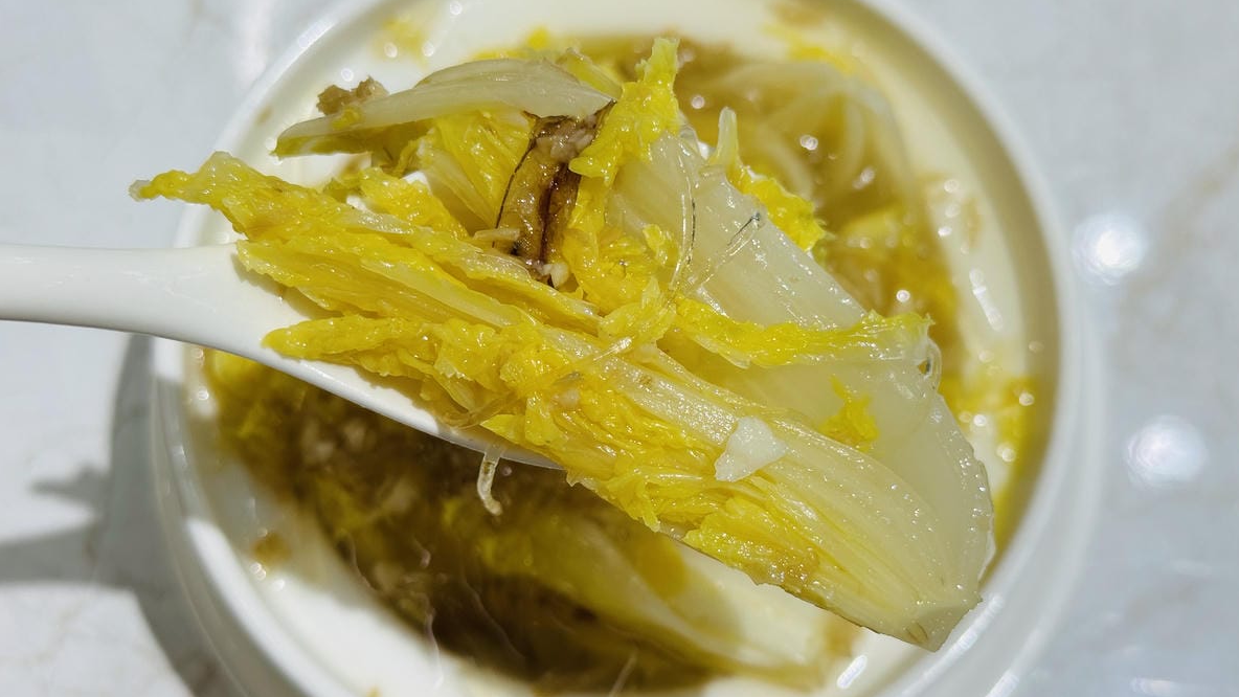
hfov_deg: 39.2
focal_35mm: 53
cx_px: 626
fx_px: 1741
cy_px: 351
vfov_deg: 22.6
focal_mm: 6.86
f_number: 1.78
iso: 50
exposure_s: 1/130
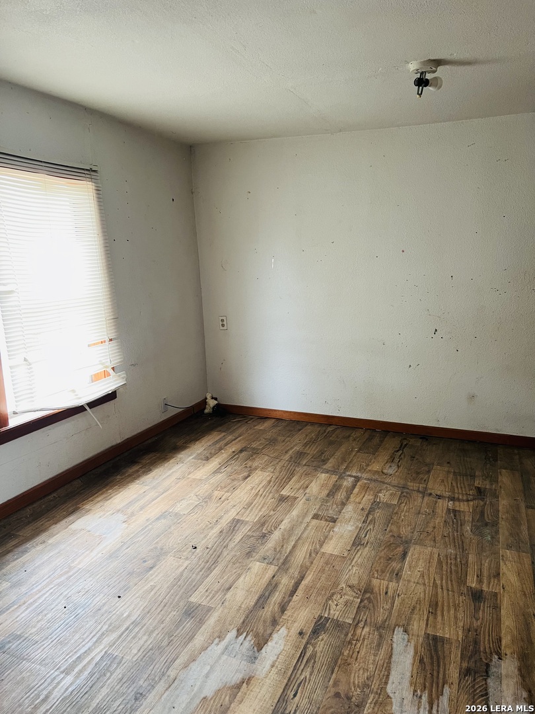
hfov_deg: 53.1
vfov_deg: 67.3
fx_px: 536
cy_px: 357
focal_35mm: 26
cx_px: 268
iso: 160
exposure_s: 1/60
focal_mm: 5.7
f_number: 1.5
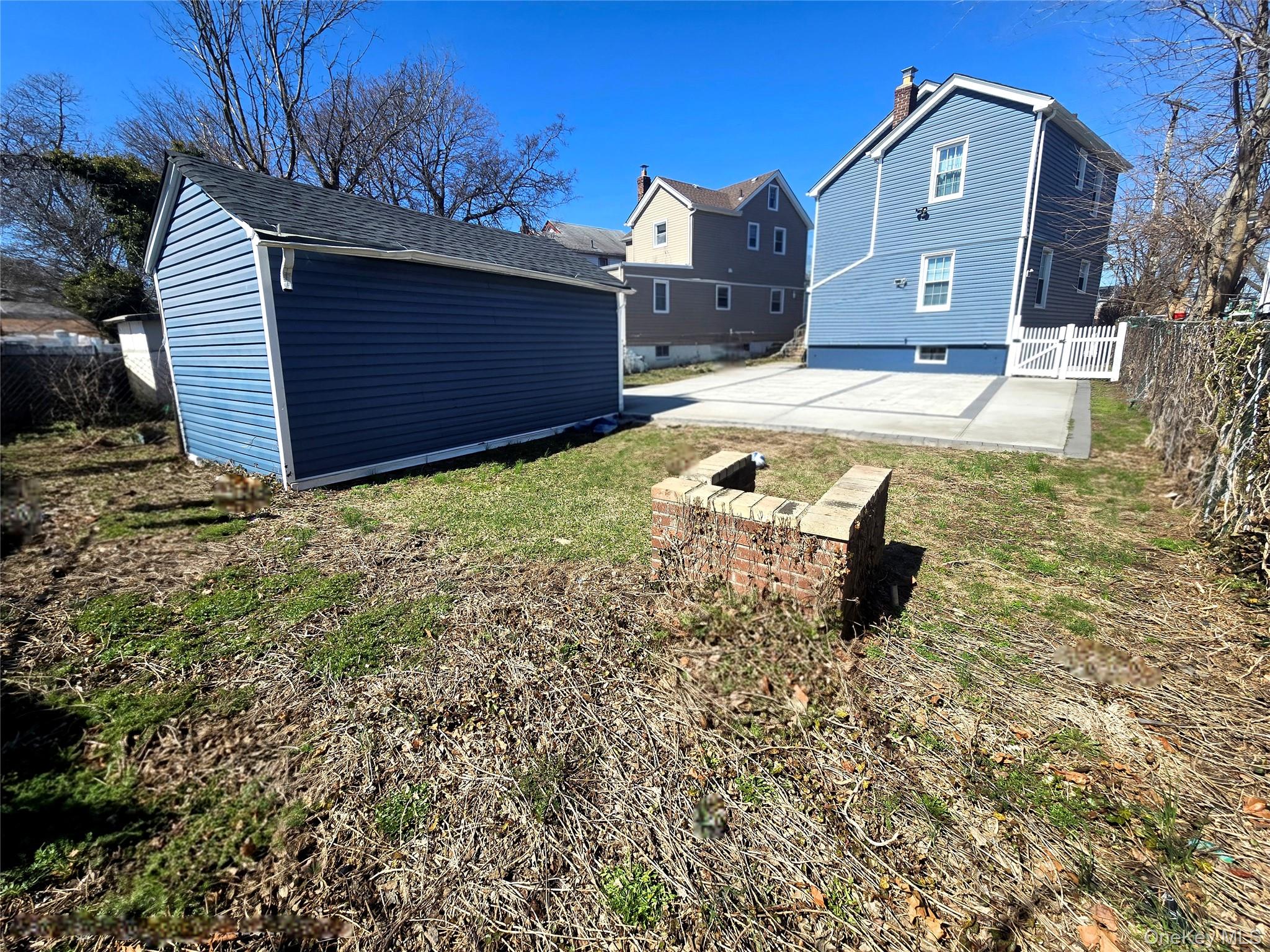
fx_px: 477
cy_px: 476
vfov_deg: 89.9
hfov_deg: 106.2
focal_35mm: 13
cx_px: 635
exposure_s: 1/2000
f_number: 2.2
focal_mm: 2.2
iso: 64
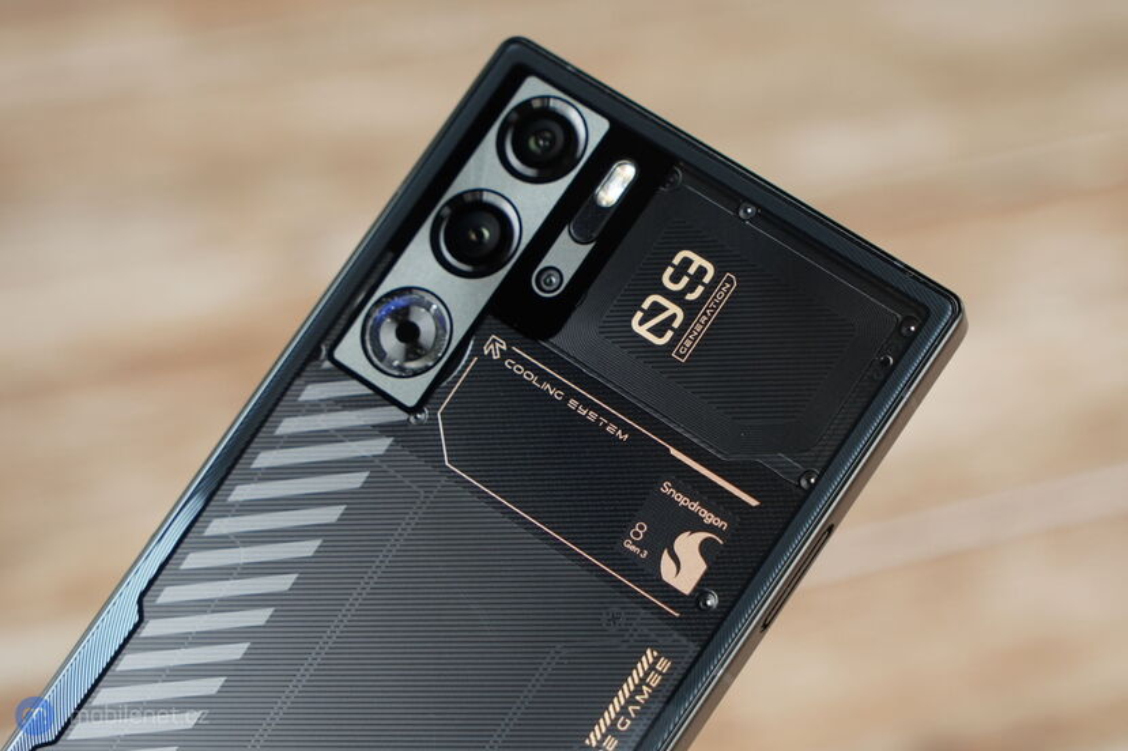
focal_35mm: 60
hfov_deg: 33.4
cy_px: 376
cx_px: 564
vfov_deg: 22.6
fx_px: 1879
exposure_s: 1/160
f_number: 5
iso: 640
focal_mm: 60
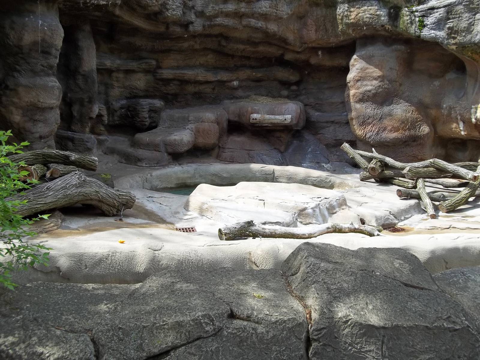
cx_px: 240
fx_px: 444
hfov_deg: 56.8
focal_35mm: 32
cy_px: 180
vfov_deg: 44.2
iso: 64
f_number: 2.9
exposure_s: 1/400
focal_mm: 5.7
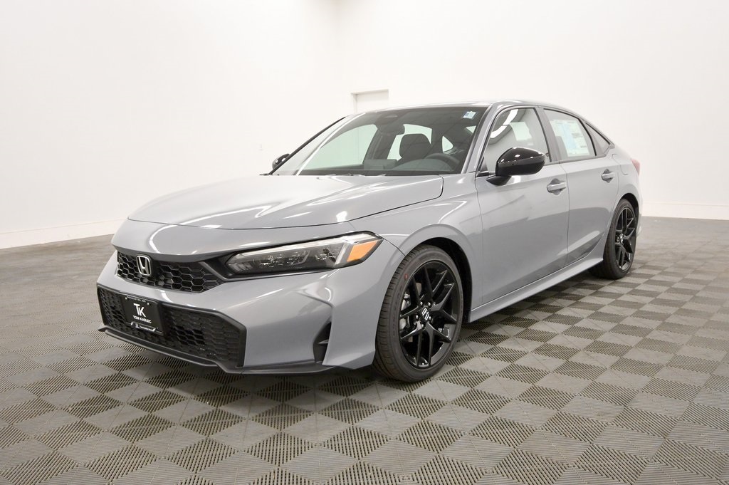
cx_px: 364
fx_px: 546
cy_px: 242
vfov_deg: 47.9
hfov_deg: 67.4
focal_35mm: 27
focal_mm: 18
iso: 1100
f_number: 5.3
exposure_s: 1/125
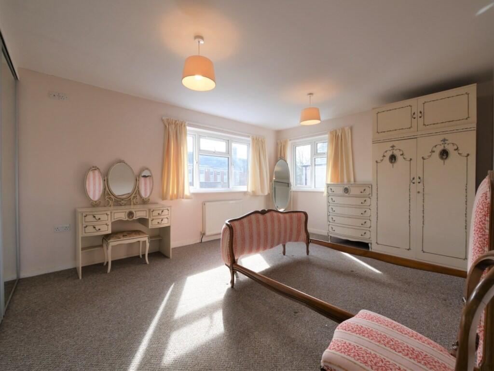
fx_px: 200
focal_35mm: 14
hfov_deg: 102.0
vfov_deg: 85.7
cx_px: 247
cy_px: 186
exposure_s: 1/160
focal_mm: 7
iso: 200
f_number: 4.5
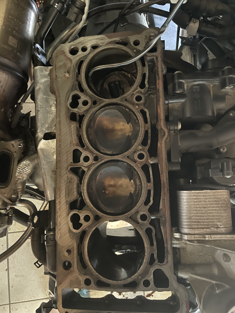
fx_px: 235
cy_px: 156
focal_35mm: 26
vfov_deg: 67.3
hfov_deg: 53.1
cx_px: 118
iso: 1000
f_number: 1.6
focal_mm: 4.2
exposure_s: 1/20
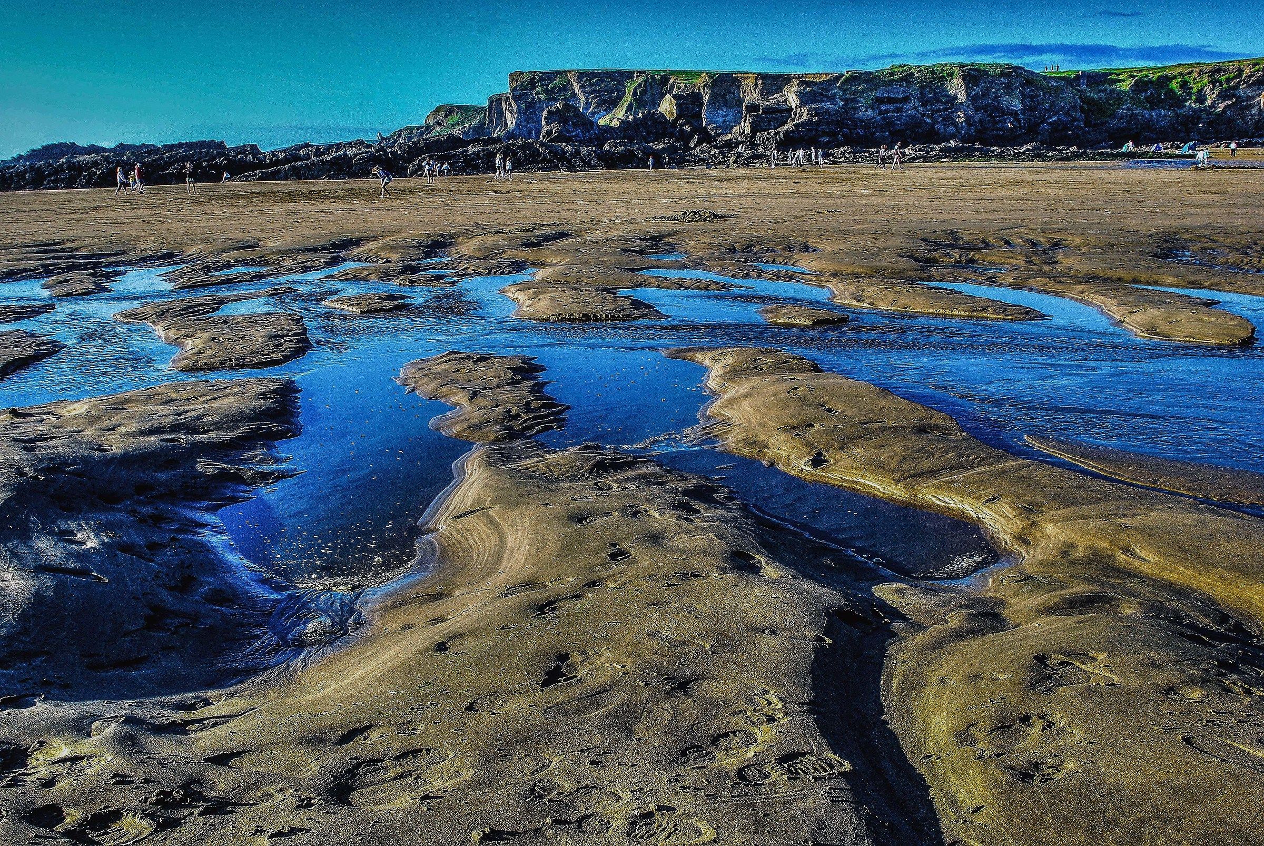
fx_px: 1054
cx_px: 632
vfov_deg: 43.7
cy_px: 423
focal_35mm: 30
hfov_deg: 61.9
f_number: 13
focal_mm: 20
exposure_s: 1/40
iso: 125
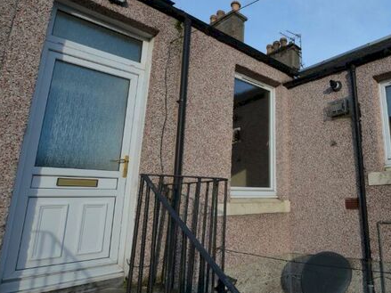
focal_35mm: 23
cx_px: 307
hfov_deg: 67.7
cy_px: 129
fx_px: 260
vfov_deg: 58.7
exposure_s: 1/200
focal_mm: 10
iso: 100
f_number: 7.1
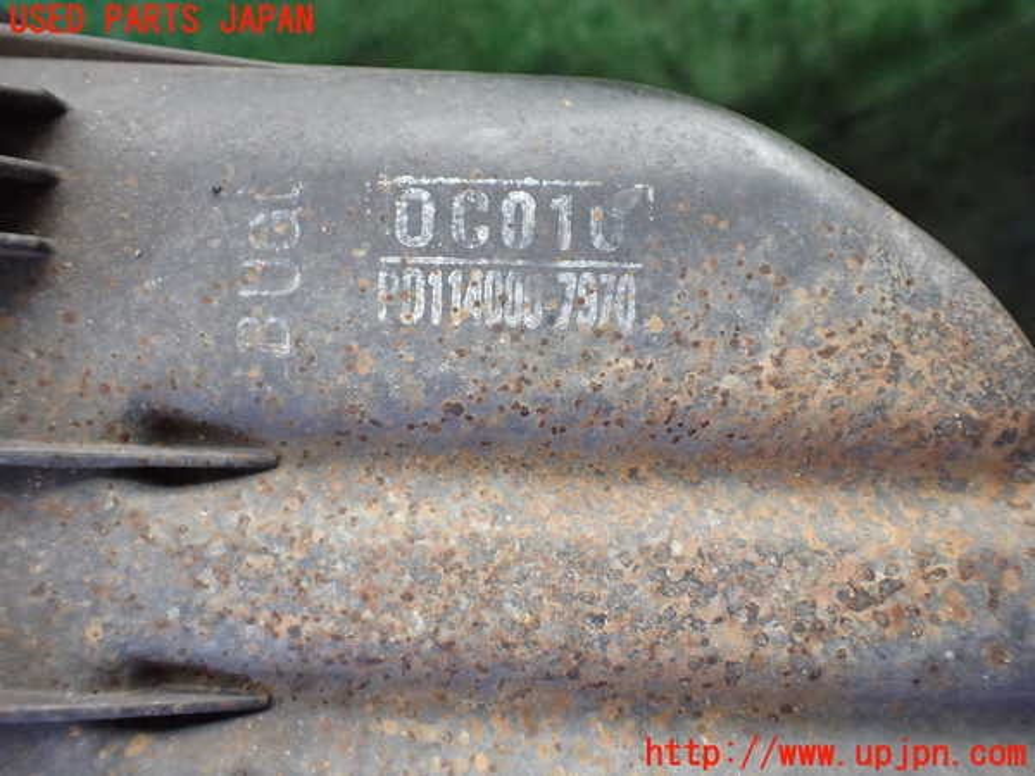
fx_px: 897
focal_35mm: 30
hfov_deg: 60.0
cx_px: 518
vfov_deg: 46.8
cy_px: 388
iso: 320
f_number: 2.3
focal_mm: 5.4
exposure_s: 1/125
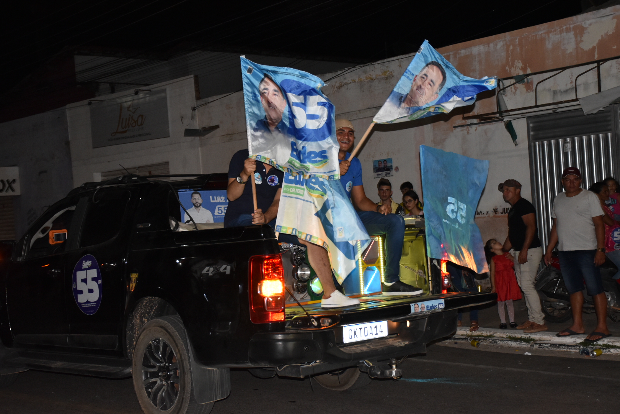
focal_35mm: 52
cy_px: 207
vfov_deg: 25.8
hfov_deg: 37.9
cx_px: 310
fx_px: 904
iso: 1250
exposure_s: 1/100
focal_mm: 35
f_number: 5
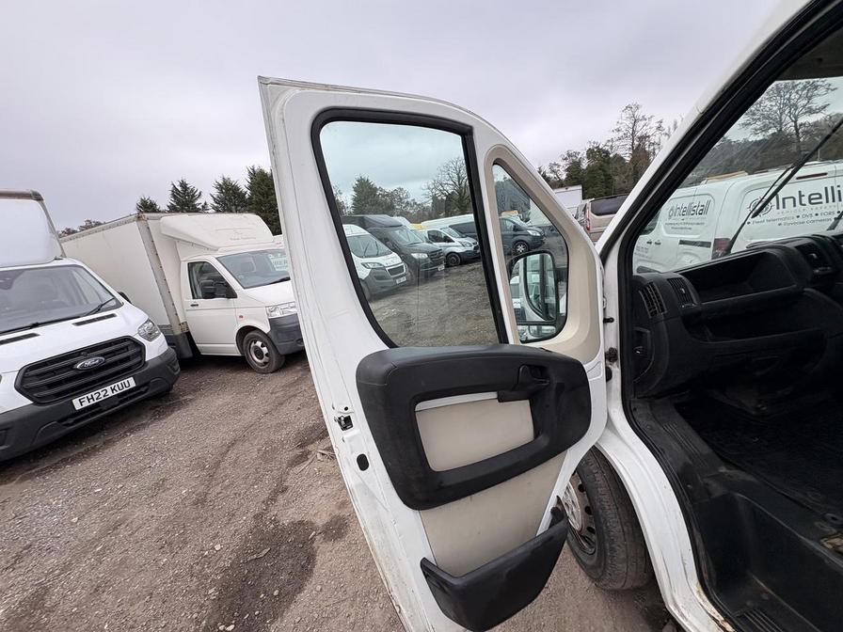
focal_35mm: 14
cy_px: 316
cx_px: 422
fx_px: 341
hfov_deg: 102.1
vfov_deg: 85.7
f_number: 2.2
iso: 40
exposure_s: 1/218
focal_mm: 2.22
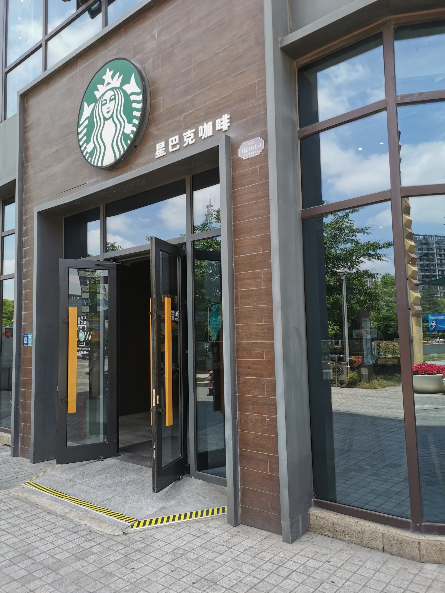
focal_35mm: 27
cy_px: 296
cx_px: 222
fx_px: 463
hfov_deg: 51.4
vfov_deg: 65.3
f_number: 1.8
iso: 50
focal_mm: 5.58
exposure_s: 1/769
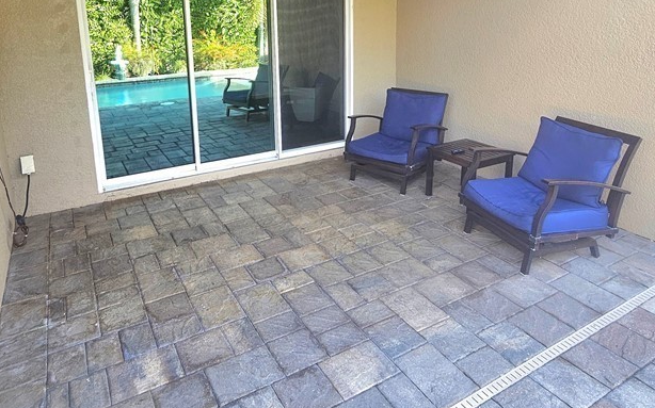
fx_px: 410
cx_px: 305
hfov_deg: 77.1
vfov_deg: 50.9
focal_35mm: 23
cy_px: 107
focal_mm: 2.2
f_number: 2.2
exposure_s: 1/60.2
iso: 50
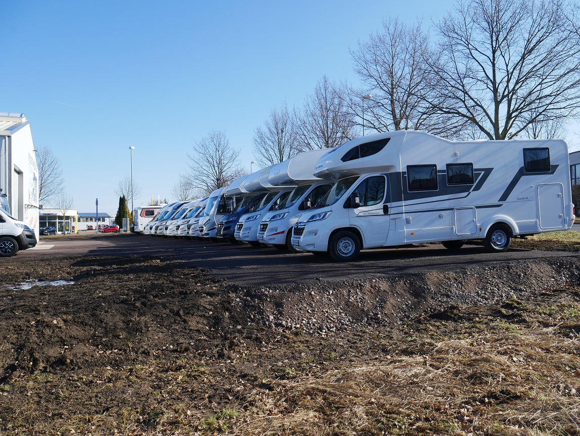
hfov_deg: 63.4
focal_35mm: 28
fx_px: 469
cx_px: 290
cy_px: 218
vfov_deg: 49.8
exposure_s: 1/400
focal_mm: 14
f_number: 7.1
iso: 200
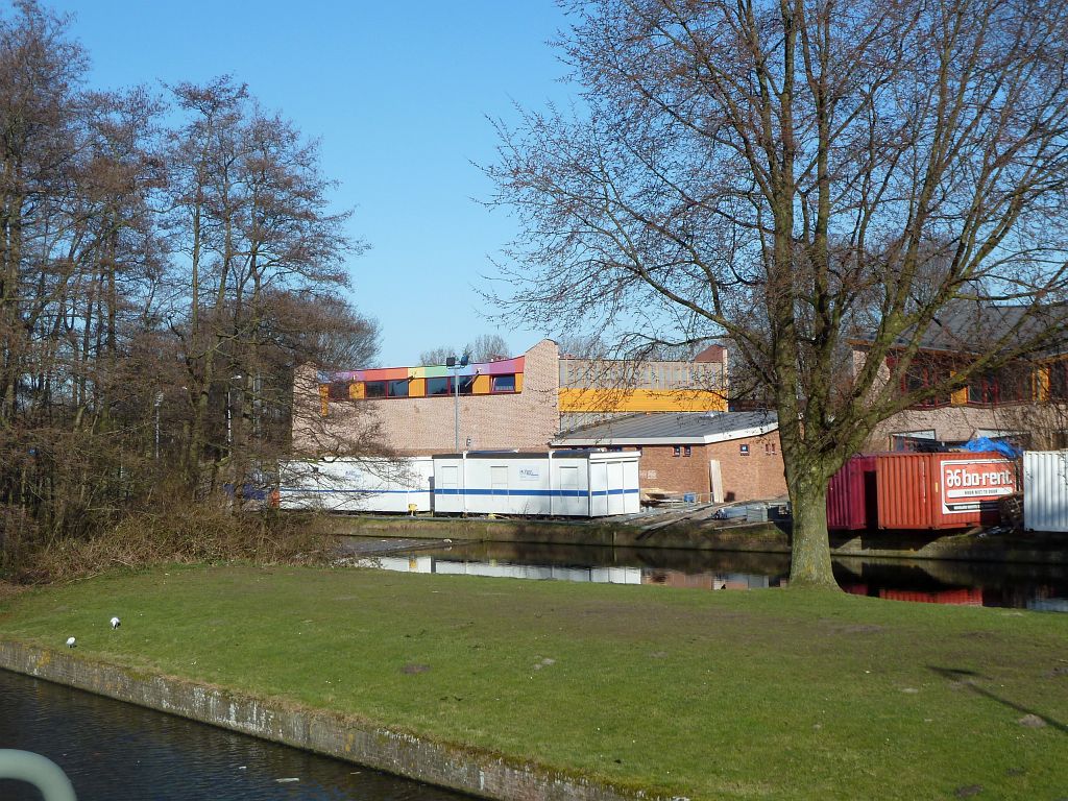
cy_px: 400
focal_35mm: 59
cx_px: 534
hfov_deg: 32.7
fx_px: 1820
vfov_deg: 24.8
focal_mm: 9.7
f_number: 4.5
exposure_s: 1/500
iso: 80
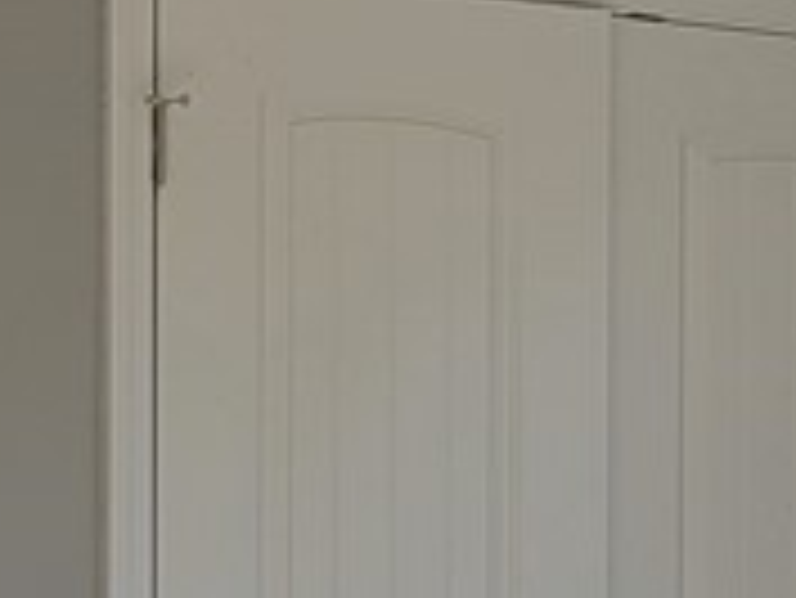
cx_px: 648
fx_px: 3452
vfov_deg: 9.8
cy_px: 647
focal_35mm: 150
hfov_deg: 13.1
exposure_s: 1/208
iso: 40
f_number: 1.8
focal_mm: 5.4
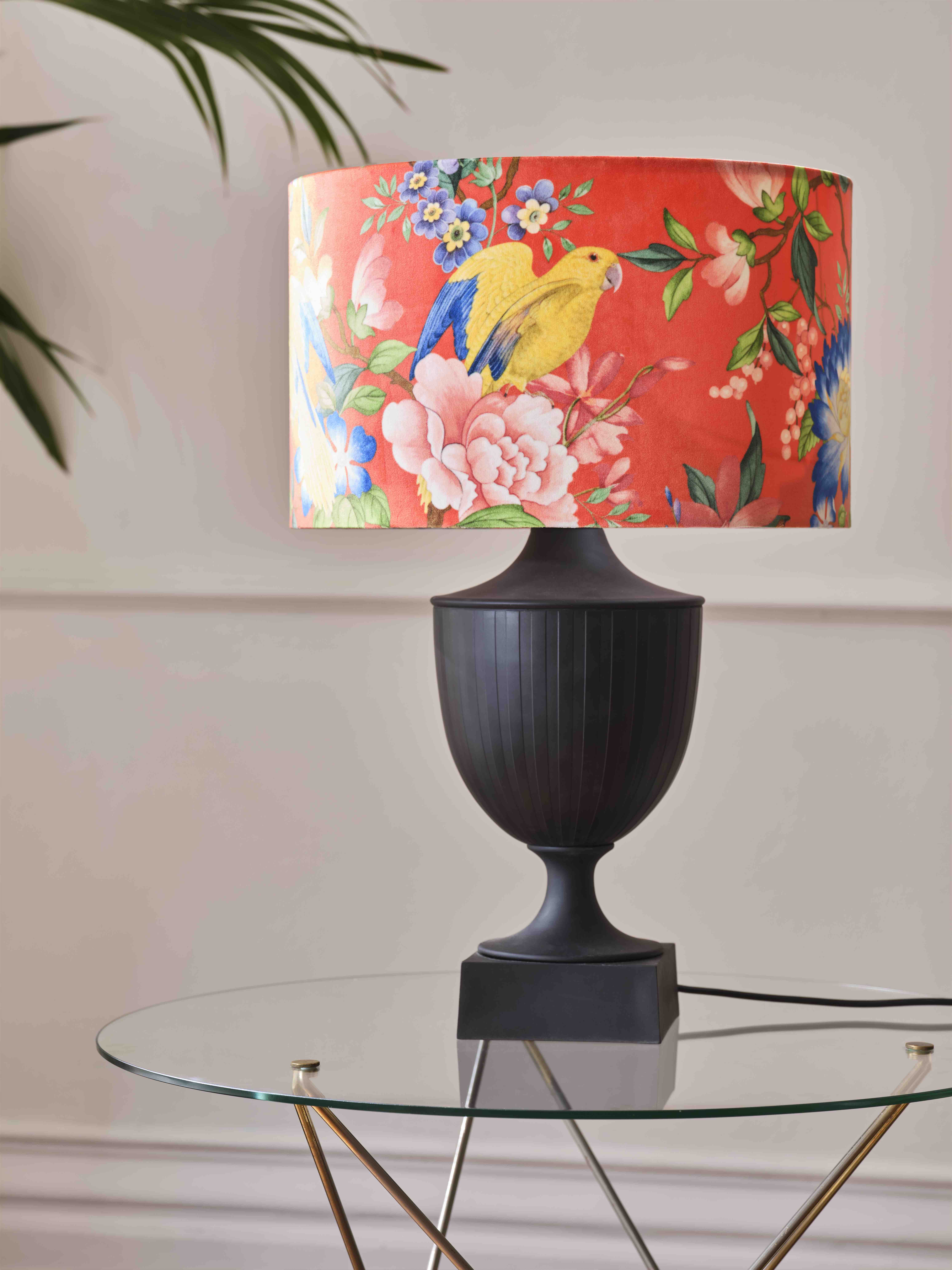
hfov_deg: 15.6
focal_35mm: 95
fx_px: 3484
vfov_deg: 20.7
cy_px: 635
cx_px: 476
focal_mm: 120
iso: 100
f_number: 8
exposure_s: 1
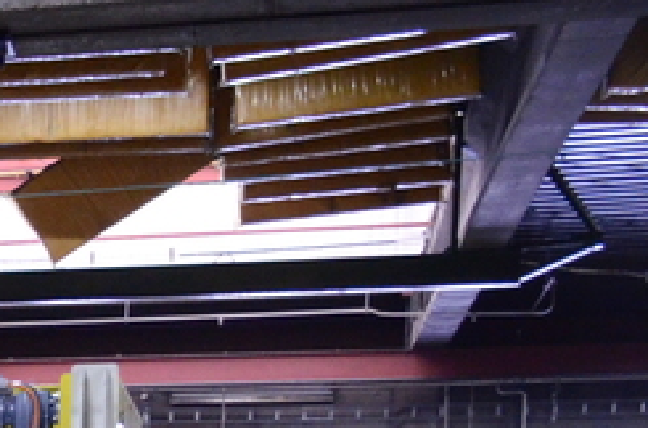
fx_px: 2603
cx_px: -745
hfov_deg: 12.2
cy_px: 958
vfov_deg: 8.7
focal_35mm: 145
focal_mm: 20
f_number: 3.5
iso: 2000
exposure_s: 1/125
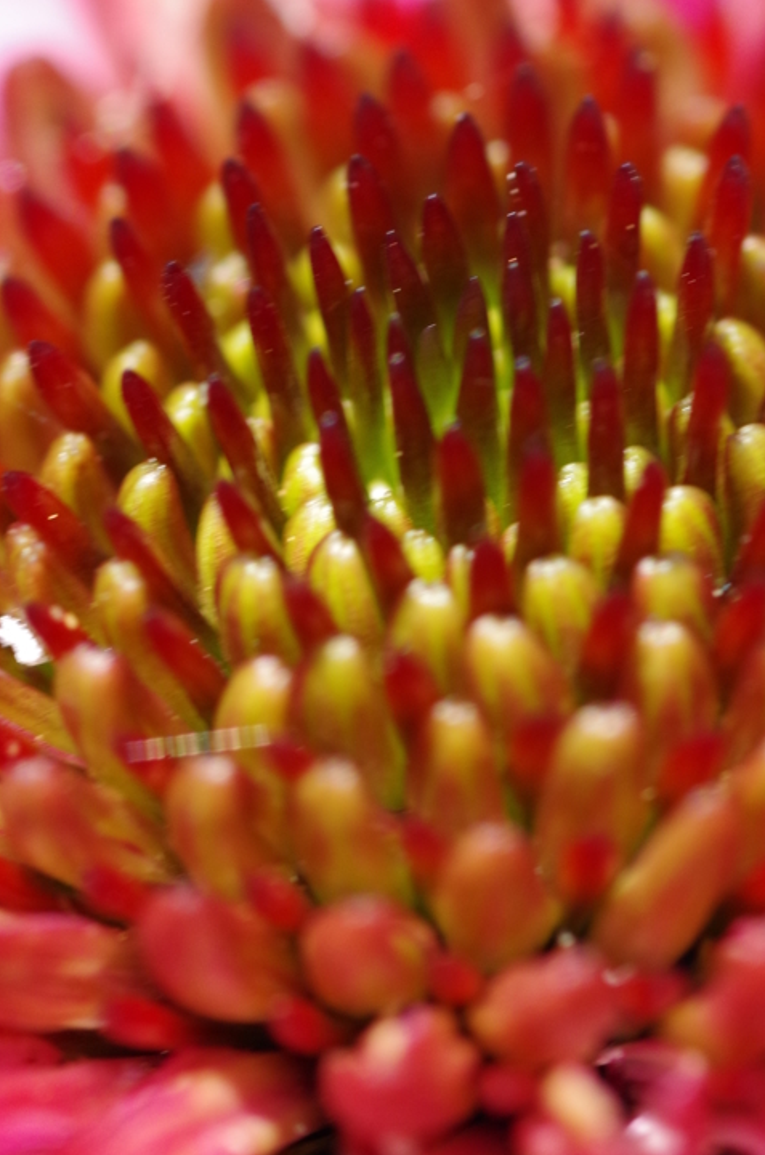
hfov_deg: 7.1
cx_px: 480
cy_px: 587
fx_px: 6146
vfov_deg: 10.7
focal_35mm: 192
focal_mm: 90
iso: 400
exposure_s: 1/160
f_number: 5.6
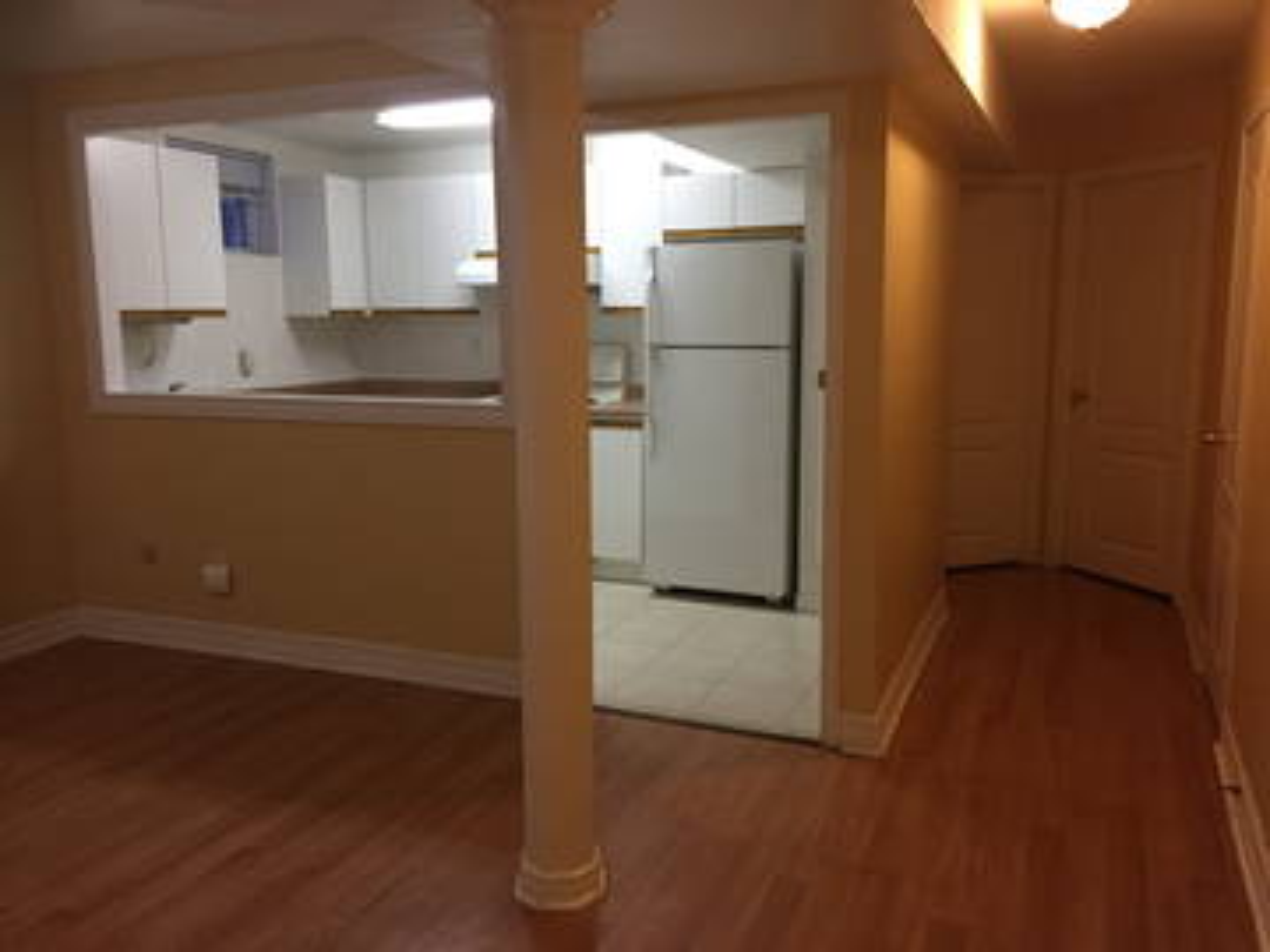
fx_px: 1064
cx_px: 635
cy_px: 476
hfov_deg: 61.7
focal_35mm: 29
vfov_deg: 48.2
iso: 160
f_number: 2.2
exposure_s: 1/30
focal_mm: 4.15
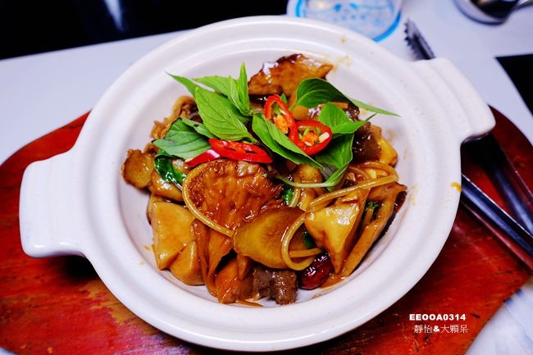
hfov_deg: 65.5
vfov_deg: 46.4
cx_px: 266
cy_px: 178
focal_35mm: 28
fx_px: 414
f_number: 3.5
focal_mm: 10.33
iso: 125
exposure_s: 1/80
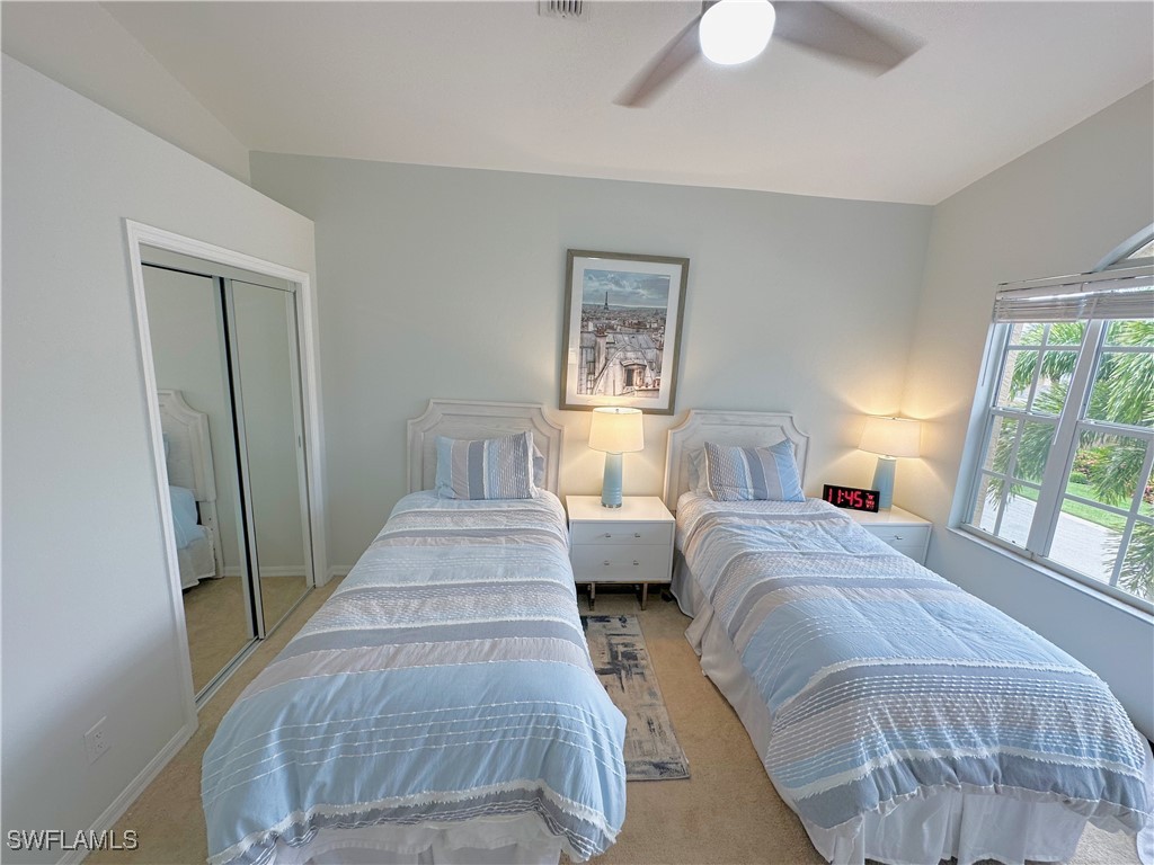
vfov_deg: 85.7
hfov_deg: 102.1
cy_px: 432
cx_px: 577
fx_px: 467
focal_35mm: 14
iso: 50
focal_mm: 2.22
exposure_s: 1/120
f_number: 2.2
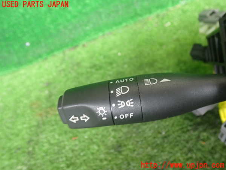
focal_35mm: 30
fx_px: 196
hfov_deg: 60.0
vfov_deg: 46.8
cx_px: 113
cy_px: 85
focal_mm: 5.4
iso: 200
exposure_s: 1/30
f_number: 2.3
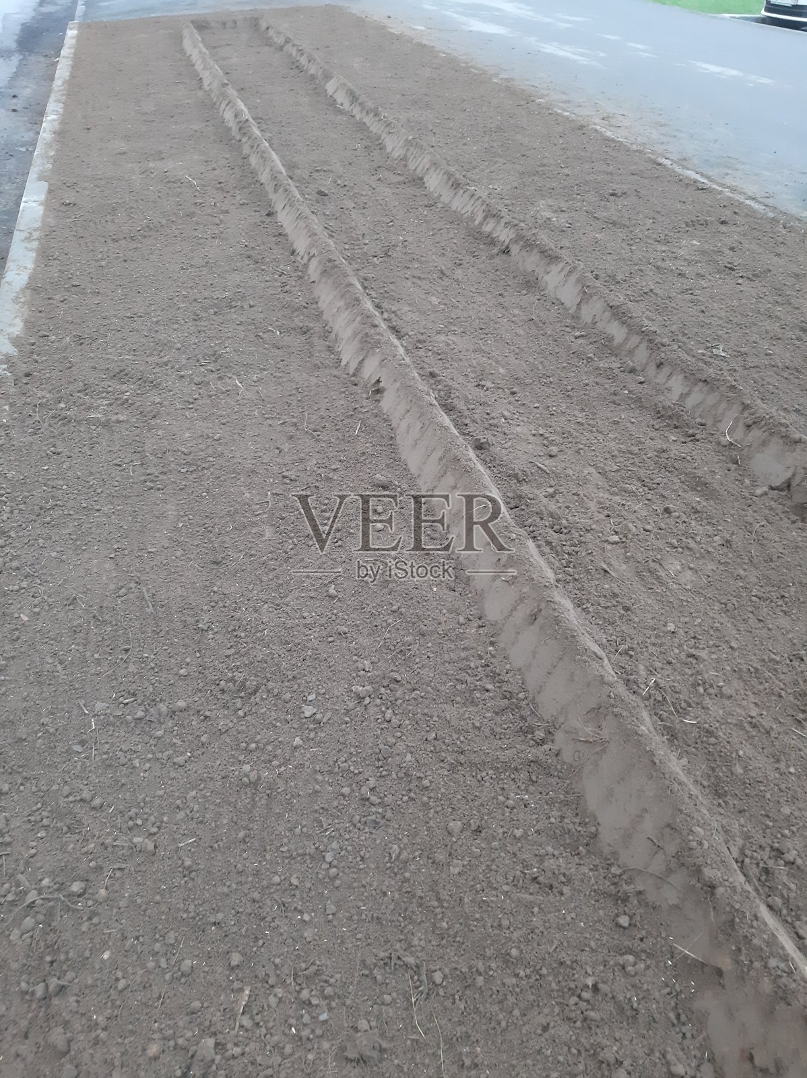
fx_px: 809
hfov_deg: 53.0
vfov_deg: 67.3
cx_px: 404
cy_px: 539
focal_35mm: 26
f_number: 1.7
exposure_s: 1/50
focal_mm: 3.93
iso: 320
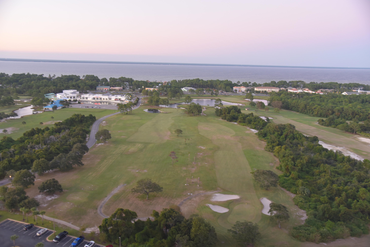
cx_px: 185
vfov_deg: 42.4
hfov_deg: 60.3
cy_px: 124
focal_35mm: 31
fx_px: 319
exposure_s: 1/60
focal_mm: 31
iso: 1100
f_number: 4
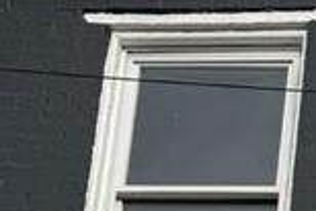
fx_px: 1538
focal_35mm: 175
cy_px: 610
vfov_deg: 7.1
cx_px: 798
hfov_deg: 10.0
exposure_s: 1/6711
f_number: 1.78
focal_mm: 6.76
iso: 80
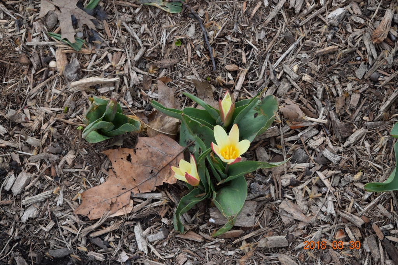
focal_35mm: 82
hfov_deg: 24.6
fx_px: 912
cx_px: 199
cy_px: 132
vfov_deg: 16.5
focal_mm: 55
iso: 360
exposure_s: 1/250
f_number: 8
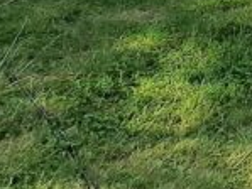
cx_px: 569
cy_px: -400
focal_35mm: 93
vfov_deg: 10.5
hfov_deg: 14.9
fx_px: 678
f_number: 2.2
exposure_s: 1/547
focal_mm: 1.74
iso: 40
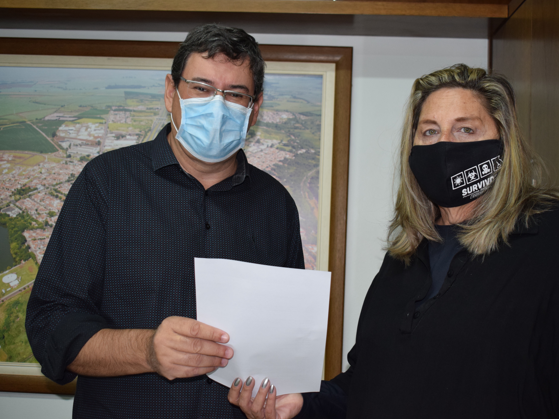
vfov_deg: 28.8
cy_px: 210
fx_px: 816
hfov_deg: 37.8
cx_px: 286
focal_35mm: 51
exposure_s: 1/60
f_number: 4.2
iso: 800
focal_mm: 31
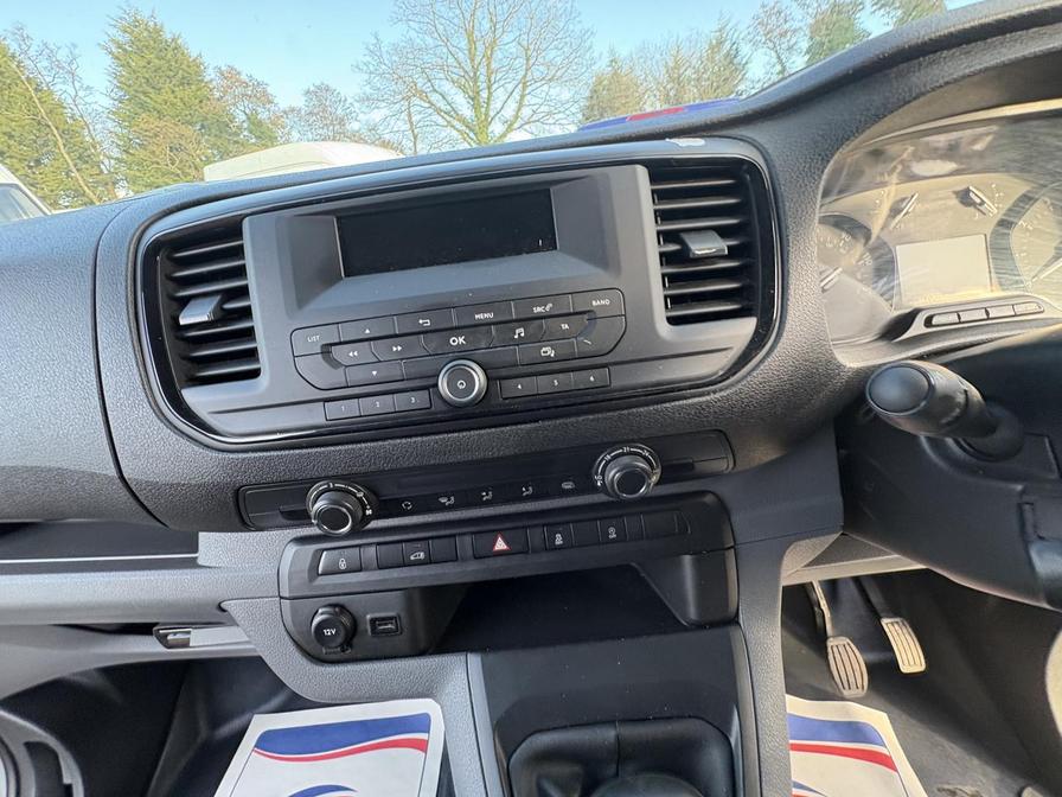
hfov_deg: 102.1
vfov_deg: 85.7
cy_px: 398
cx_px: 531
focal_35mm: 14
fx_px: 430
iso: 250
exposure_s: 1/60
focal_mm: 2.22
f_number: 2.2
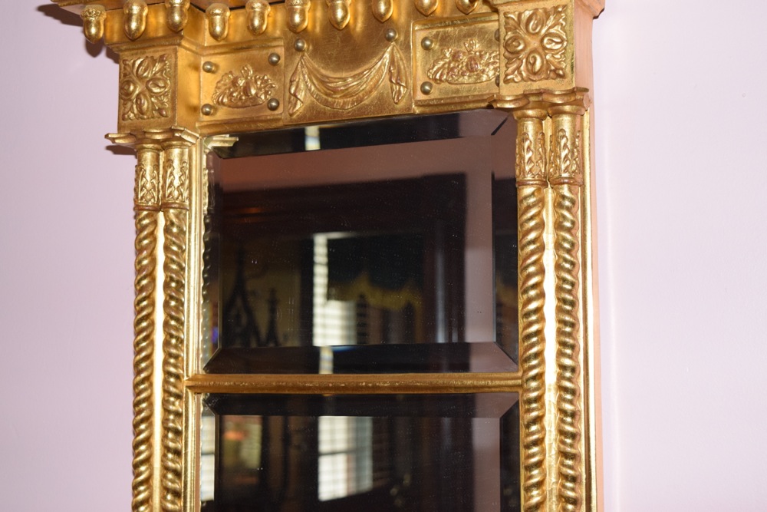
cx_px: 384
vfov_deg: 20.2
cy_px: 256
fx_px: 1438
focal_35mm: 68
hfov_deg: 29.9
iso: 1100
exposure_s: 1/60
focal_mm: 45
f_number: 5
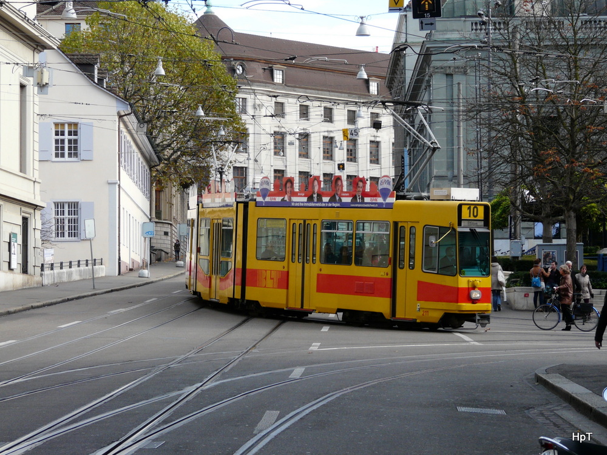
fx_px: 1911
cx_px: 304
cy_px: 228
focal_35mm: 109
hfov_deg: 18.0
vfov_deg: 13.6
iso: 100
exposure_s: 1/200
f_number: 4
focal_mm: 18
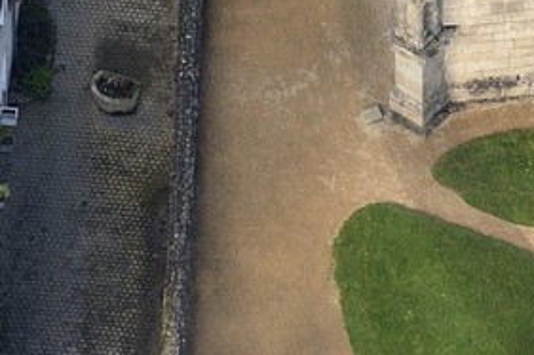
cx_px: 1095
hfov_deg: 2.3
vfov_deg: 1.5
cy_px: -167
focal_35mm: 910
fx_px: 13490
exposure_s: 1/1250
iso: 800
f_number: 4.5
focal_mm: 160
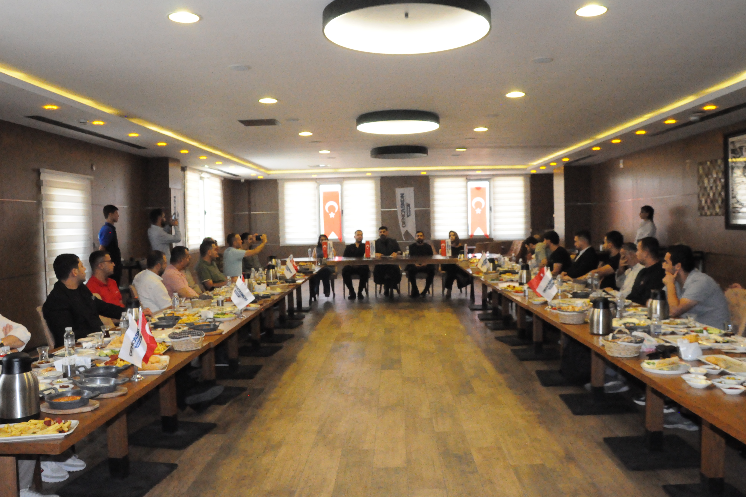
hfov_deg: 63.6
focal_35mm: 29
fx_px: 601
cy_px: 239
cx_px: 388
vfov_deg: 44.9
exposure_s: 1/200
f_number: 7.1
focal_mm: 18
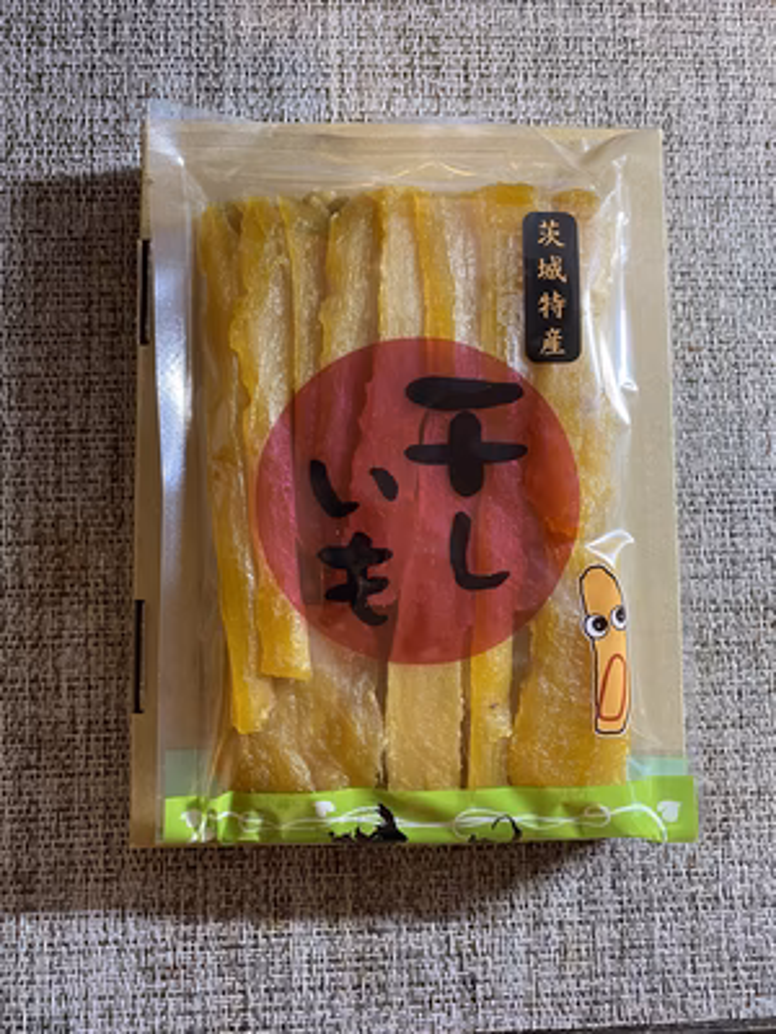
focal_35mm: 26
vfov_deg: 67.3
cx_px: 388
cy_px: 517
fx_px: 777
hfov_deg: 53.1
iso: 125
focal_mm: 4.25
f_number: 1.8
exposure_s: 1/60
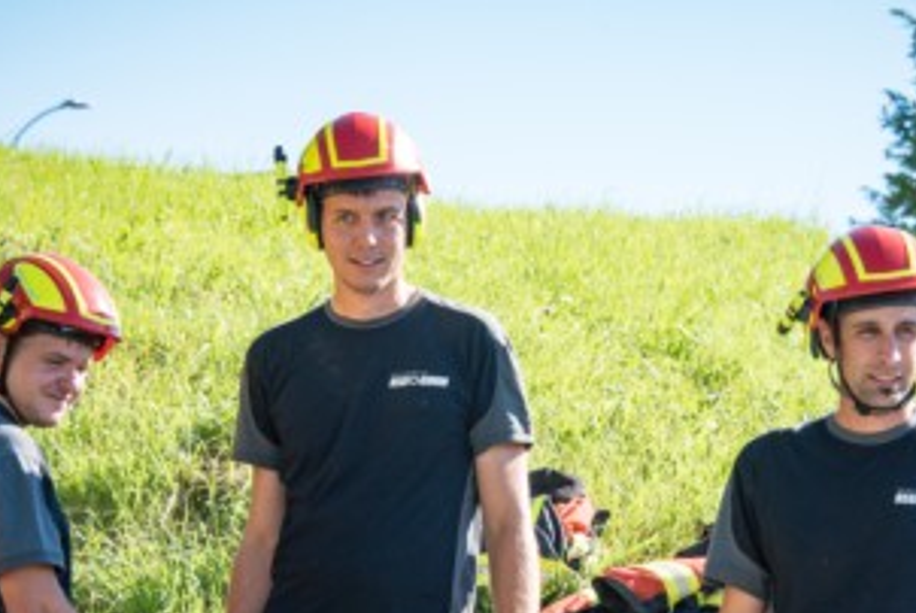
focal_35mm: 200
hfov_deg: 10.3
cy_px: 489
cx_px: 531
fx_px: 5094
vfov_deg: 6.9
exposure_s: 1/500
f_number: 11
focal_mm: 112
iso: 1600
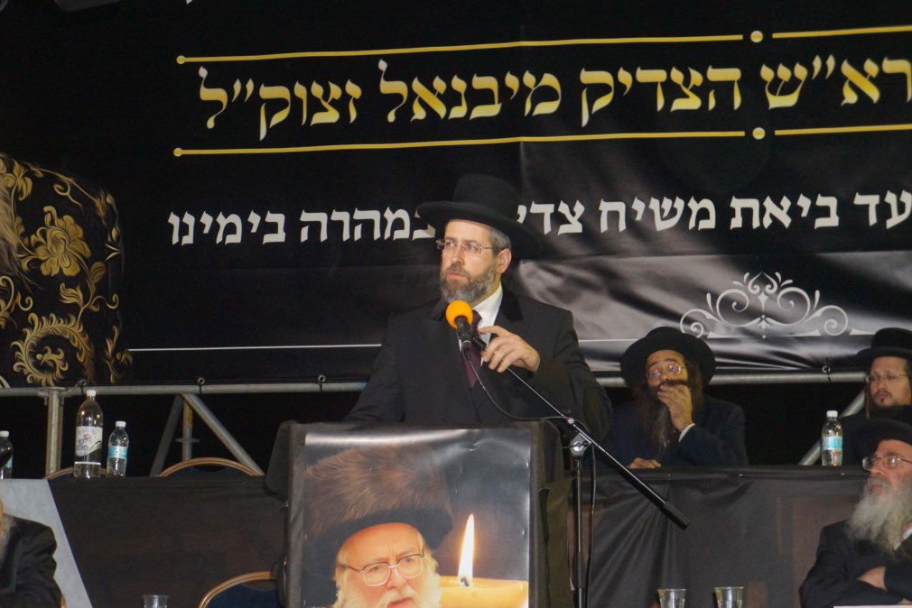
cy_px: 304
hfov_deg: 24.3
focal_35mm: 84
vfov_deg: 16.4
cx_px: 451
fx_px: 2116
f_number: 5.6
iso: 3200
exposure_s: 1/60
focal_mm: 55
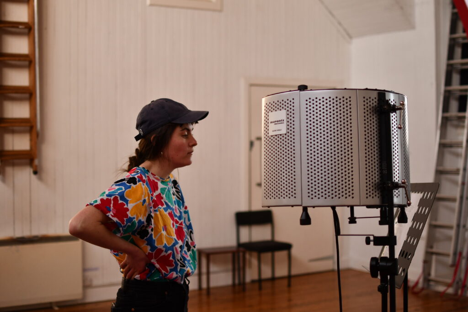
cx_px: 234
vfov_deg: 26.0
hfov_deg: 38.2
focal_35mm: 52
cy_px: 156
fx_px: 676
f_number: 1.8
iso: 400
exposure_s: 1/1250
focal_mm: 35
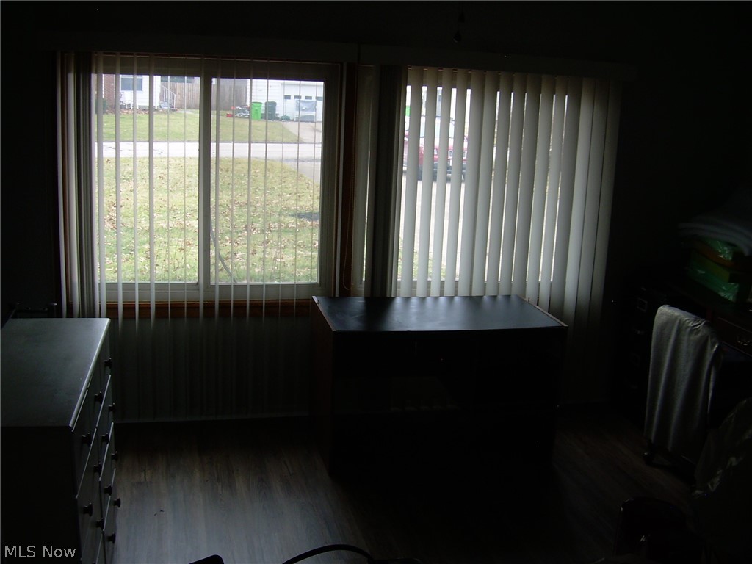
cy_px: 282
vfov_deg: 37.7
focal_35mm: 38
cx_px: 376
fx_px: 826
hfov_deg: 49.0
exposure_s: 1/65.4
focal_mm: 6.3
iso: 50
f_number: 2.8
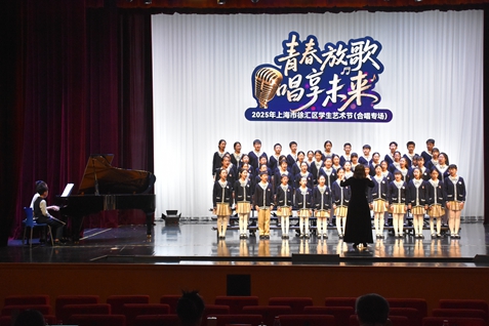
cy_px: 163
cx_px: 244
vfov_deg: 26.5
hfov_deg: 38.9
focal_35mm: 51
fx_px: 693
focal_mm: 34
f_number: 6.3
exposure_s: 1/160
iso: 3200
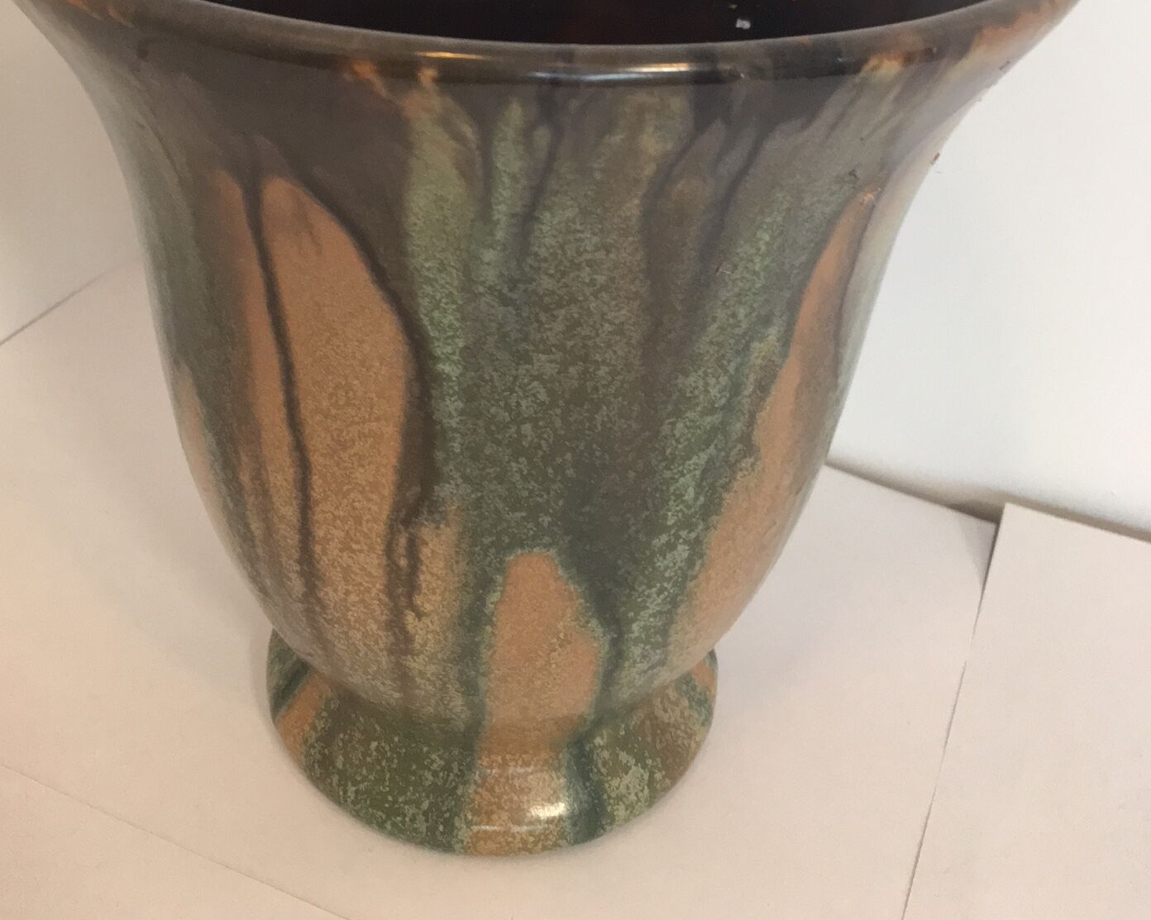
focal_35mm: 41
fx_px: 1396
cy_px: 123
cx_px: 533
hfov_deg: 44.8
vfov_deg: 34.8
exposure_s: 1/33
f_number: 2.2
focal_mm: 4.15
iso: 160
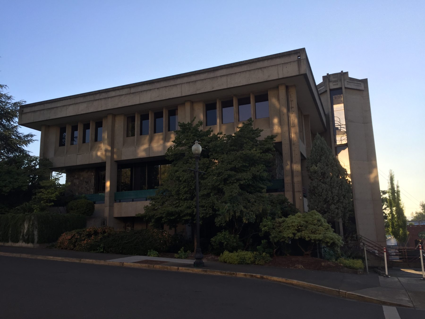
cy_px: 160
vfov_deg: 48.2
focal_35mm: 29
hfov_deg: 61.7
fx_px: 356
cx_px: 212
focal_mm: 4.15
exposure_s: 1/732
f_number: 2.2
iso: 32
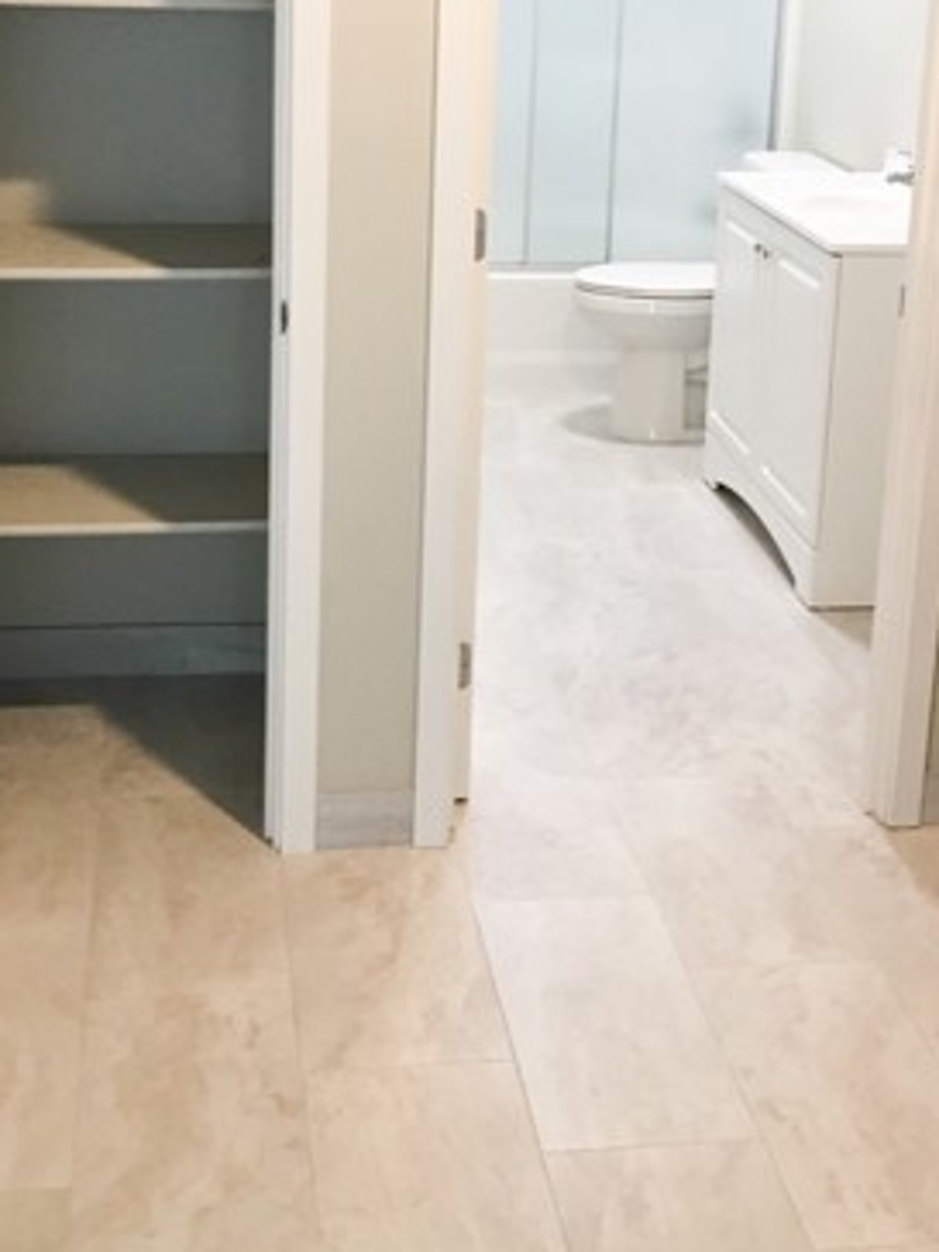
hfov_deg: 28.6
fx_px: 1845
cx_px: 457
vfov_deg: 36.5
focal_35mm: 51
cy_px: 299
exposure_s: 1/30
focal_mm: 4.15
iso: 80
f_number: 2.2
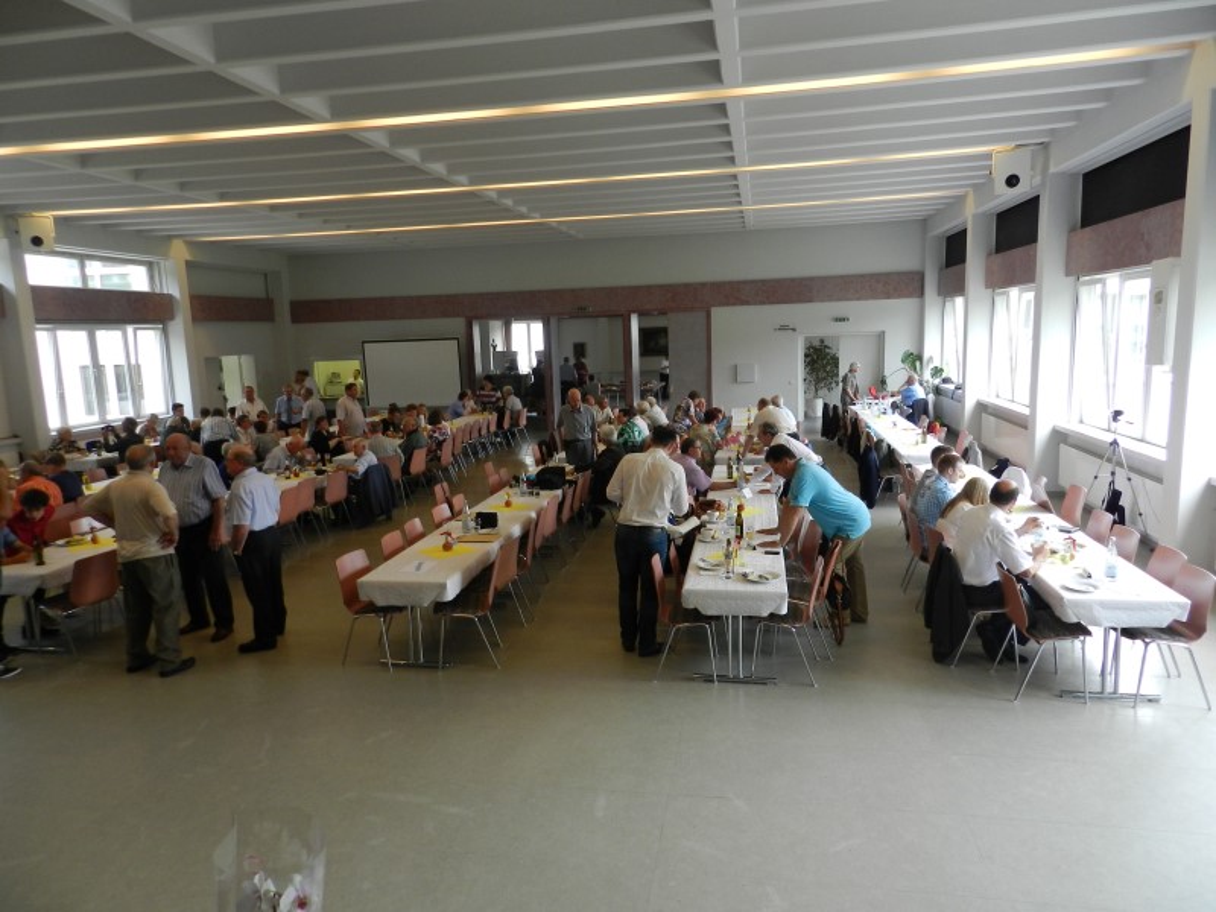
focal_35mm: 23
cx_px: 608
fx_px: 808
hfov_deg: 73.9
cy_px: 456
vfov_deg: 58.9
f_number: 3.4
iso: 160
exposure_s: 1/50
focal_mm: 4
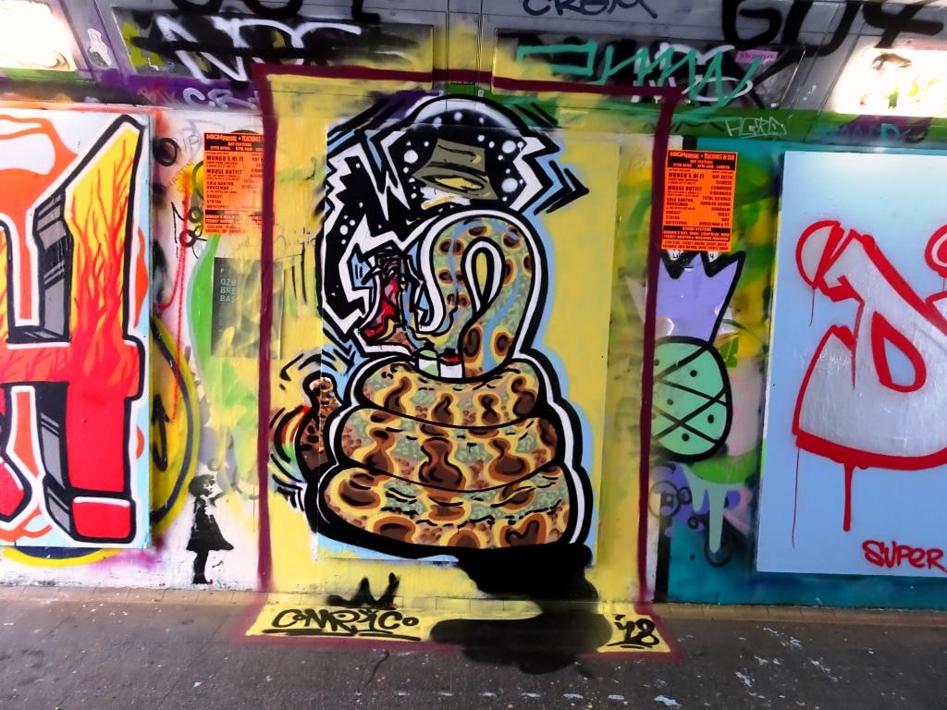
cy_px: 355
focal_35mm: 24
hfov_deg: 71.6
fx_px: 657
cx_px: 474
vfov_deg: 56.8
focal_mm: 4.1
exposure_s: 1/30
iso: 500
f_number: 3.5
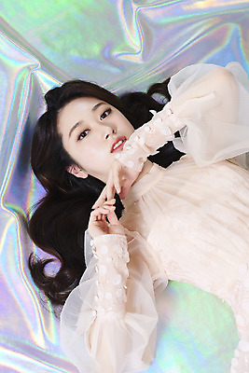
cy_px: 186
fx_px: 1088
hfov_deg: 13.1
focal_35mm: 105
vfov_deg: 19.4
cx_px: 124
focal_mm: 105
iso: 64
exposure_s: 1/125
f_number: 11
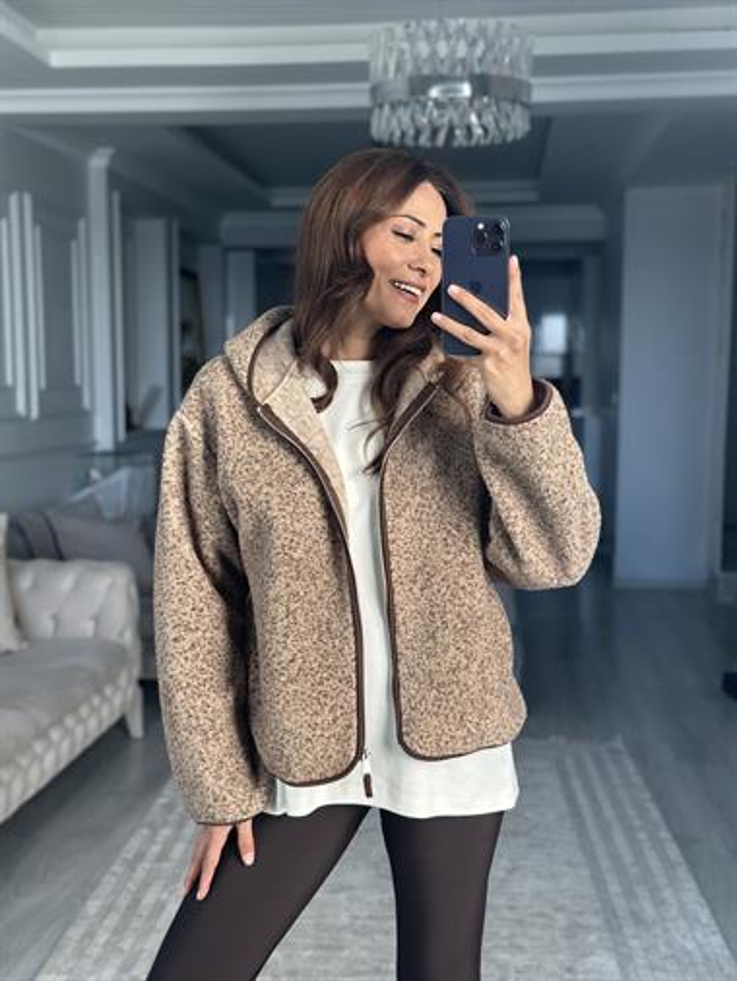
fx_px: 1361
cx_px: 368
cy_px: 490
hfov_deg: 30.3
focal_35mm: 48
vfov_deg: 39.6
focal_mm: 6.86
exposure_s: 1/219
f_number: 1.78
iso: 80
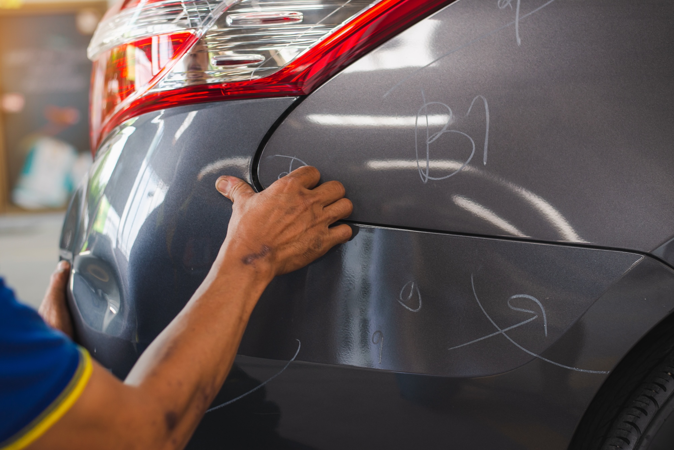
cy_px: 225
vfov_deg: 27.0
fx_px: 936
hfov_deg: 39.6
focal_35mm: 50
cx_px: 337
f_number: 3.2
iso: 200
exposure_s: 1/160
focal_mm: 50
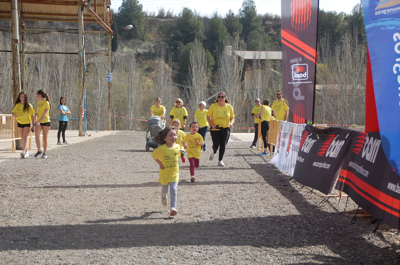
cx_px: 200
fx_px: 932
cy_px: 132
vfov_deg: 16.2
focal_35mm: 84
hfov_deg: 24.2
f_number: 6.3
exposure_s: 1/640
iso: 200
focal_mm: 56
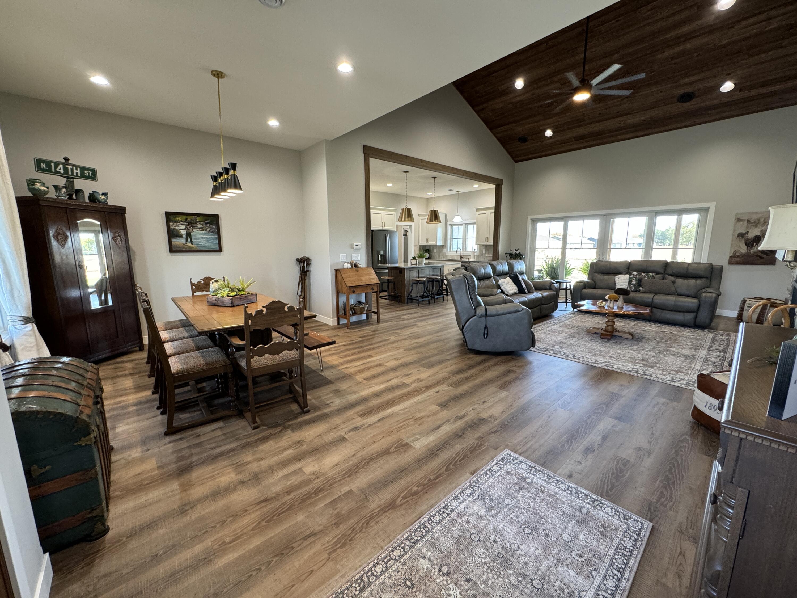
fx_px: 322
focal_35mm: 14
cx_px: 398
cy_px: 299
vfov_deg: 85.7
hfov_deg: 102.1
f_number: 2.2
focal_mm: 2.22
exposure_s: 1/60
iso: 200
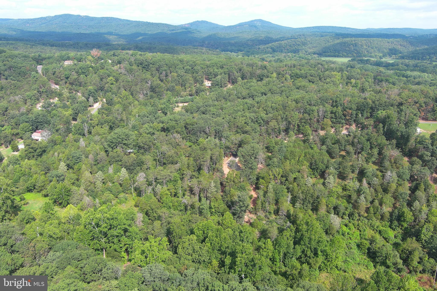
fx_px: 352
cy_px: 146
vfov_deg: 45.0
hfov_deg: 63.7
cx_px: 218
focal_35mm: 29
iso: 100
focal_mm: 10.57
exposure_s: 1/529
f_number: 2.8
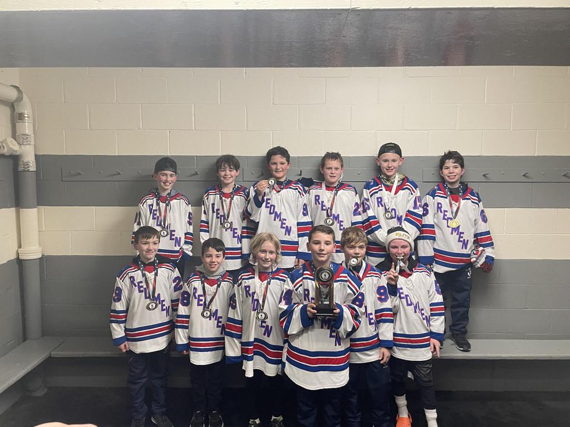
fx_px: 428
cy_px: 214
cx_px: 285
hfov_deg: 67.3
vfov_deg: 53.1
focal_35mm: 26
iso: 160
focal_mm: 4.2
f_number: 1.6
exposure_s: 1/53
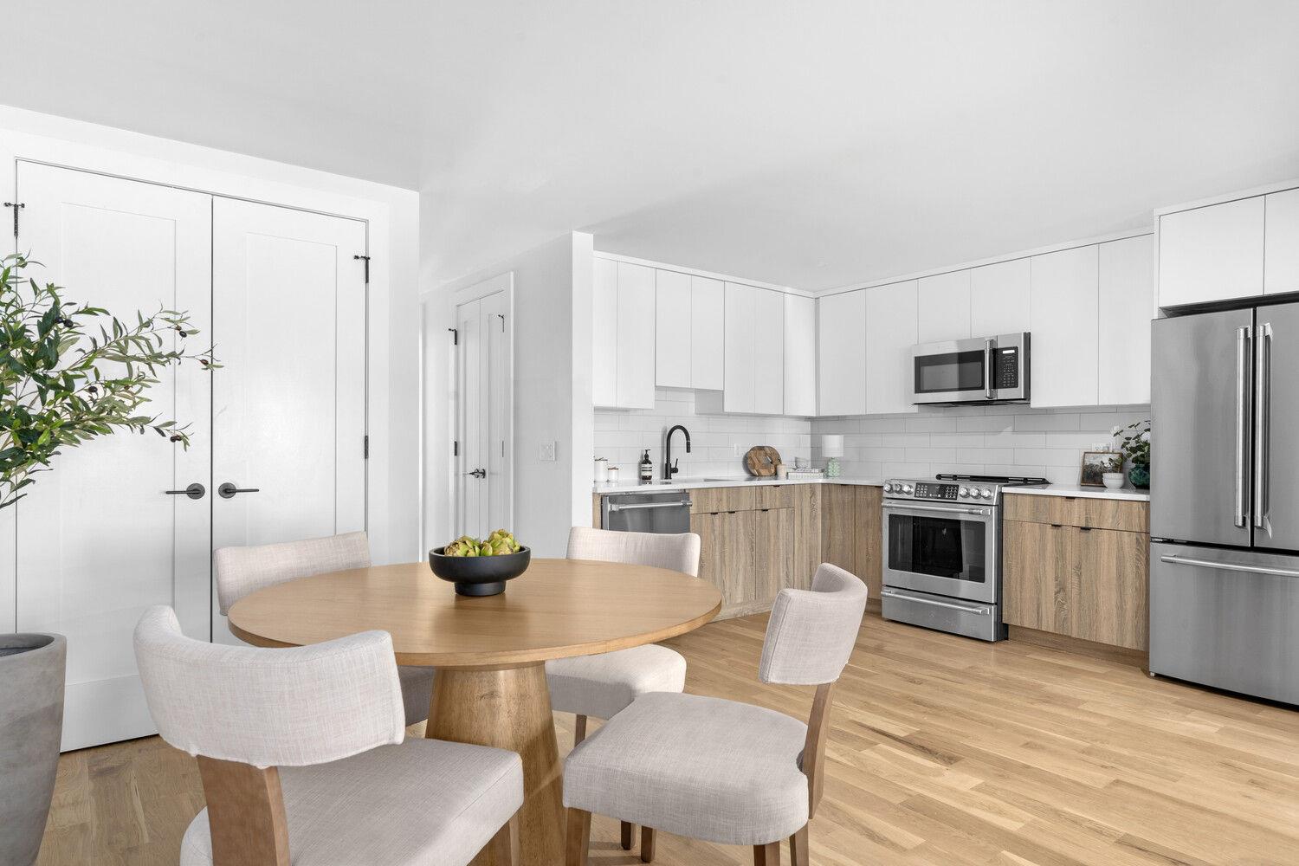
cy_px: 433
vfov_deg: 59.5
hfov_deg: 81.2
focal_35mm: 21
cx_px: 650
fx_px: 758
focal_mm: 21
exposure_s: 6
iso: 160
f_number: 11
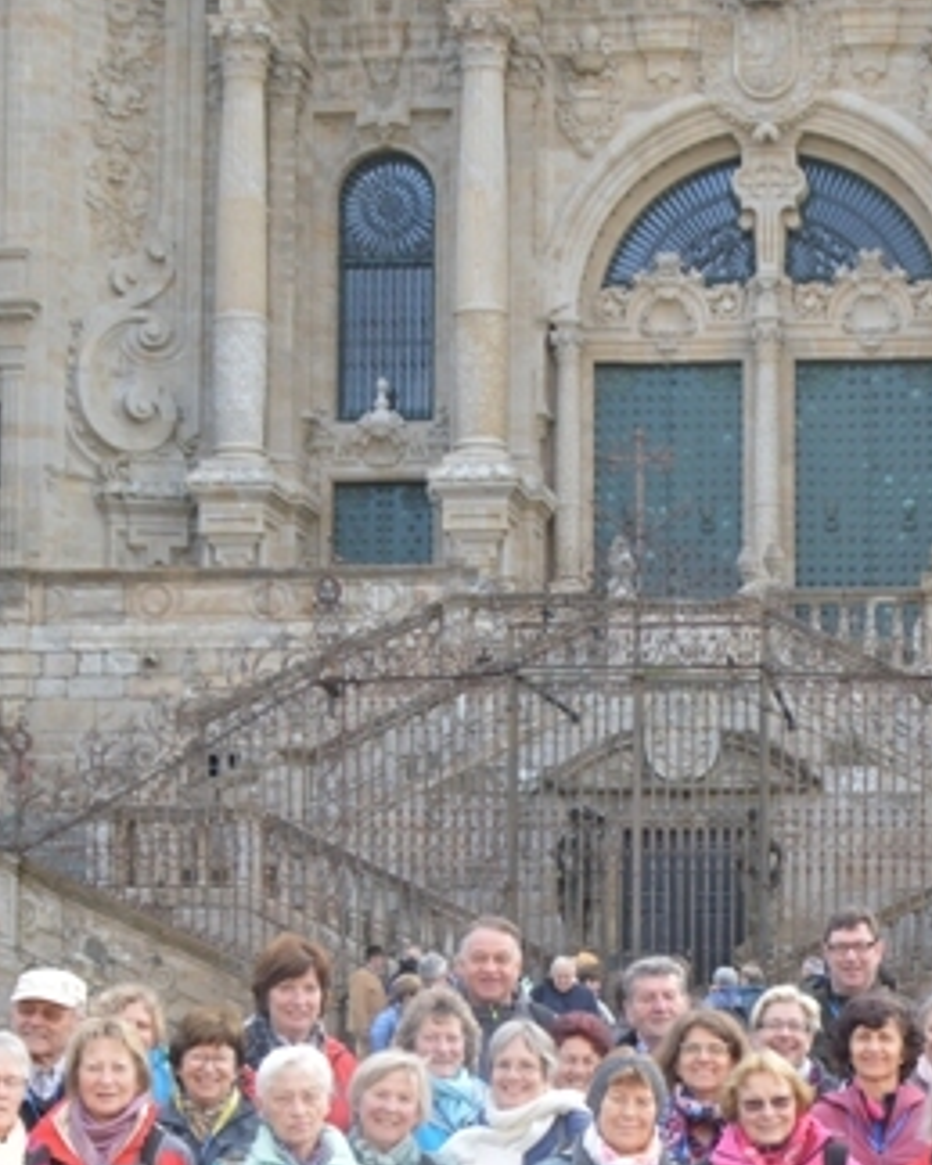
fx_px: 2967
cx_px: 673
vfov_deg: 21.9
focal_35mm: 86
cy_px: 953
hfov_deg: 17.8
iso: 220
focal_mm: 22
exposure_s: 1/125
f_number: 5.6
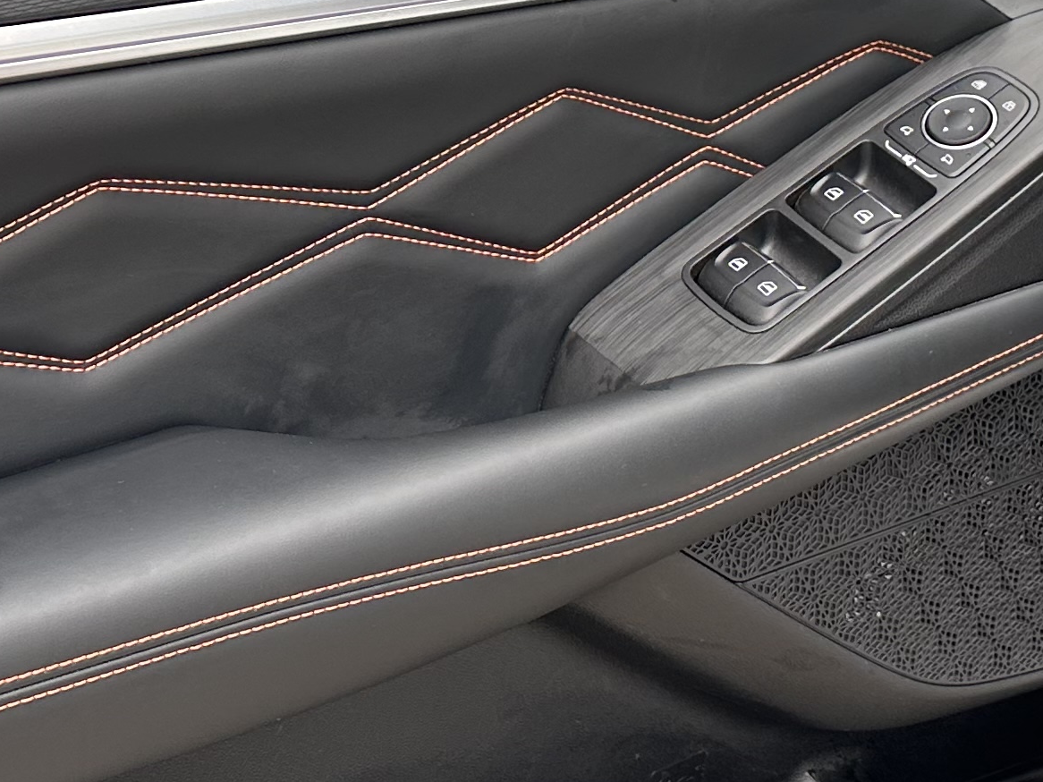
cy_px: 225
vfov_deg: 17.7
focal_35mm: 83
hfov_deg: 23.3
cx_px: 790
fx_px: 2500
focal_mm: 6.86
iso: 125
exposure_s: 1/121
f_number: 1.78
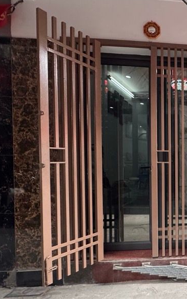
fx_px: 212
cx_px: 240
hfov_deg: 34.5
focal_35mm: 26
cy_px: 168
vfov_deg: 70.1
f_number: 2.2
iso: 320
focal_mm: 2.22
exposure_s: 1/75
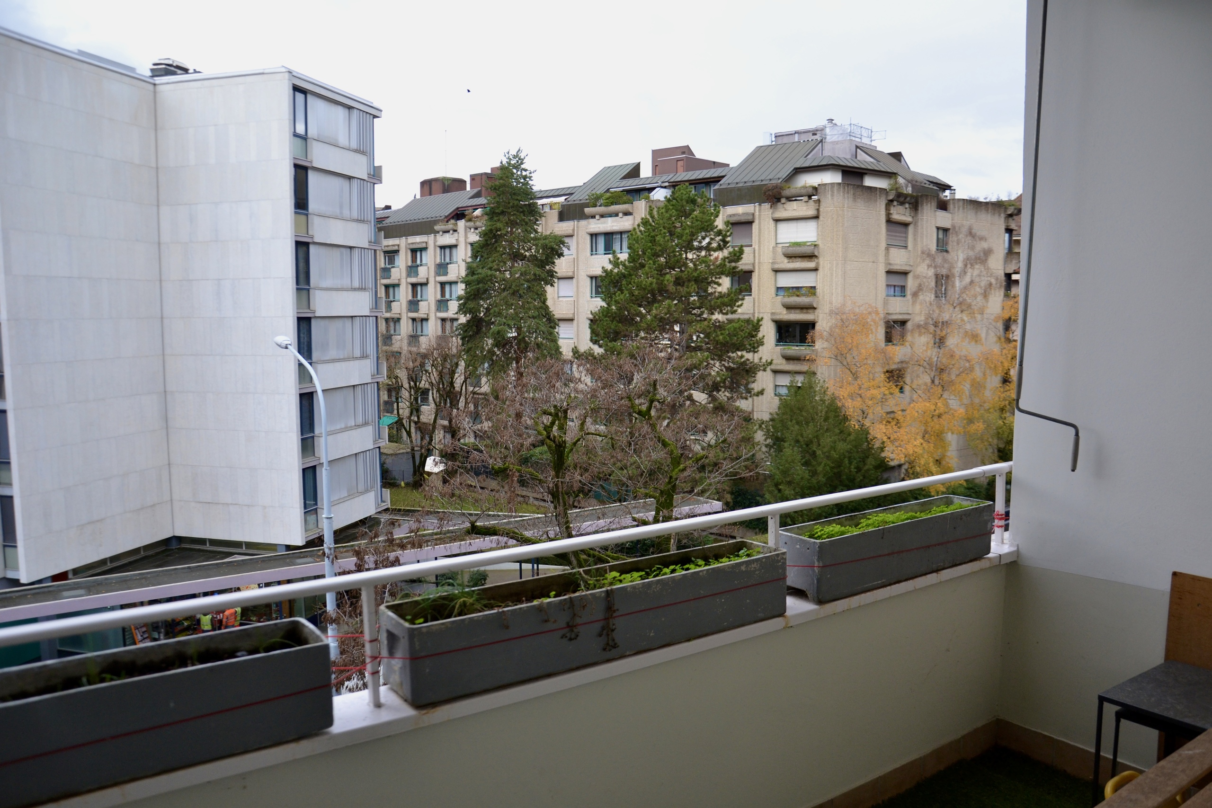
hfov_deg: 67.4
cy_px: 404
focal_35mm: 27
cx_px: 606
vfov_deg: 47.9
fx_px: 909
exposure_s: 1/400
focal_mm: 18
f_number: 3.5
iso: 400
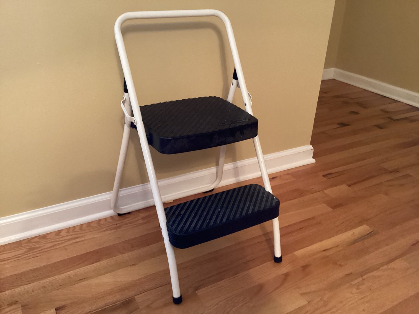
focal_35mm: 31
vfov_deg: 45.4
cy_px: 157
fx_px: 375
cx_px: 210
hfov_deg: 58.3
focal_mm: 3.3
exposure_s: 1/30
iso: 640
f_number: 2.4
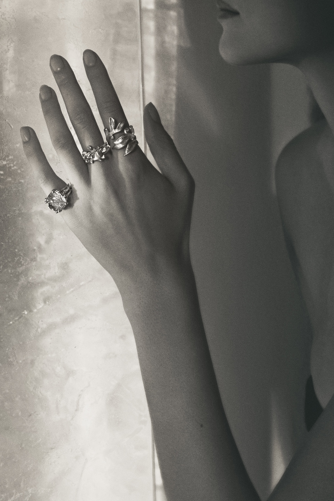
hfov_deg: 12.6
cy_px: 256
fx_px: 1516
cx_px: 170
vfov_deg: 18.8
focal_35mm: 109
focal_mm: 105
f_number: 13
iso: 320
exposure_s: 1/320
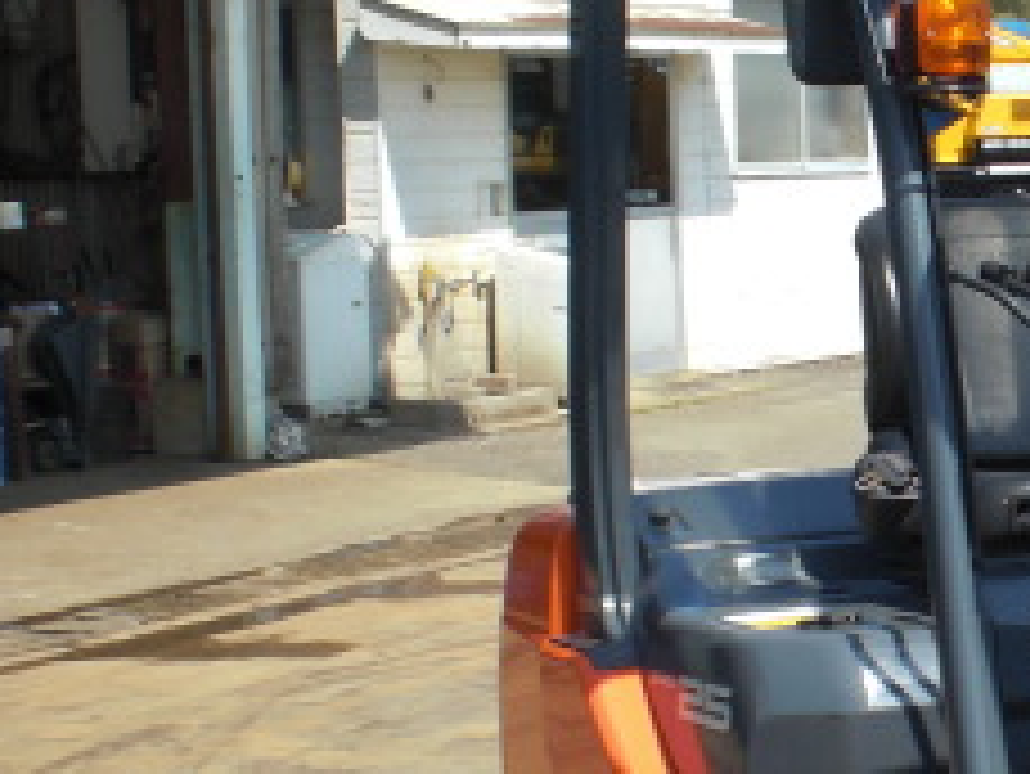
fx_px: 3156
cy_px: 774
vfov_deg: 13.8
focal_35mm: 106
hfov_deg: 17.2
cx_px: 1421
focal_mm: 6.3
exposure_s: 1/200
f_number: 5.6
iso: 64
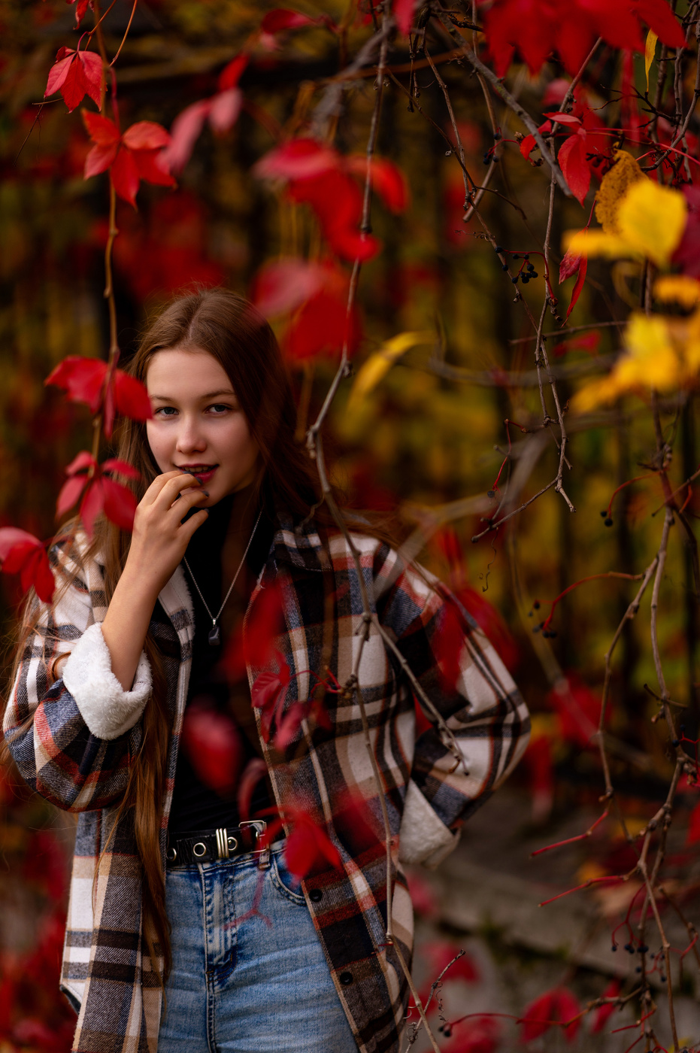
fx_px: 3068
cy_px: 526
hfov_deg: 13.0
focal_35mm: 105
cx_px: 350
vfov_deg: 19.5
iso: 100
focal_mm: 105
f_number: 1.4
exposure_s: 1/2000
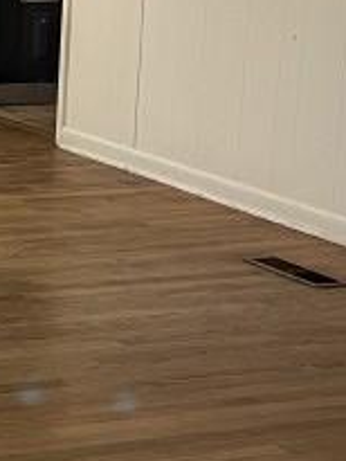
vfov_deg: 15.5
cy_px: 7
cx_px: -368
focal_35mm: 125
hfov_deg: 10.8
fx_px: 1664
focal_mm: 5.1
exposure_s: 1/60
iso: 160
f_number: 1.6
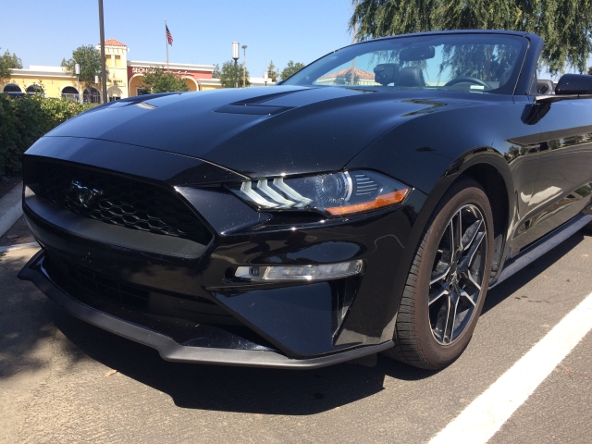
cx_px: 296
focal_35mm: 29
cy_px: 222
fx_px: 496
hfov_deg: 61.7
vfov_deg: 48.2
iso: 32
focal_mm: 4.15
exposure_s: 1/1140
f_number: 2.2
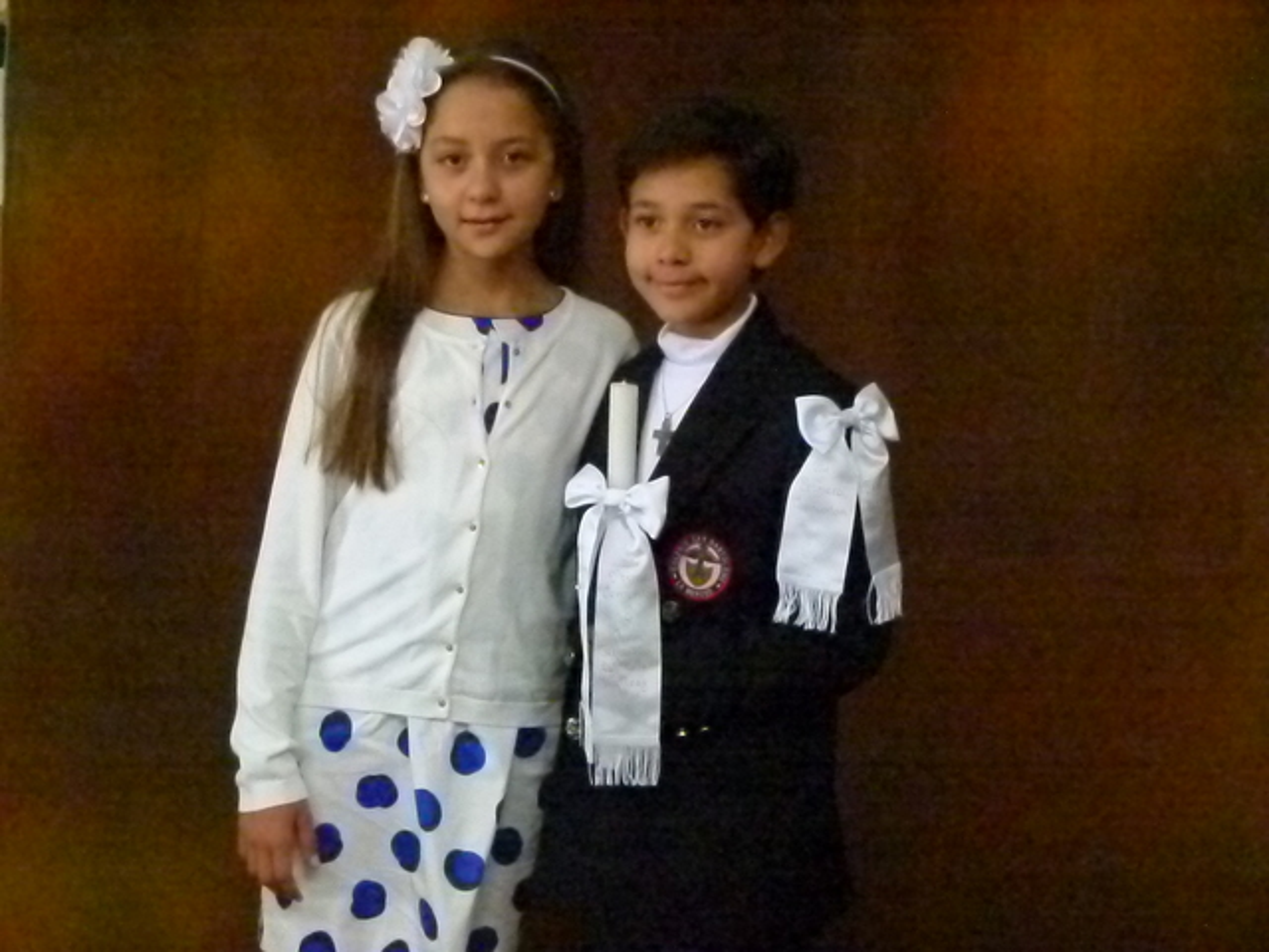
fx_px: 2566
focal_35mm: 70
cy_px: 476
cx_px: 634
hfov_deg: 27.8
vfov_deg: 21.0
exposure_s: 1/250
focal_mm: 12.6
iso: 3200
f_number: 3.3
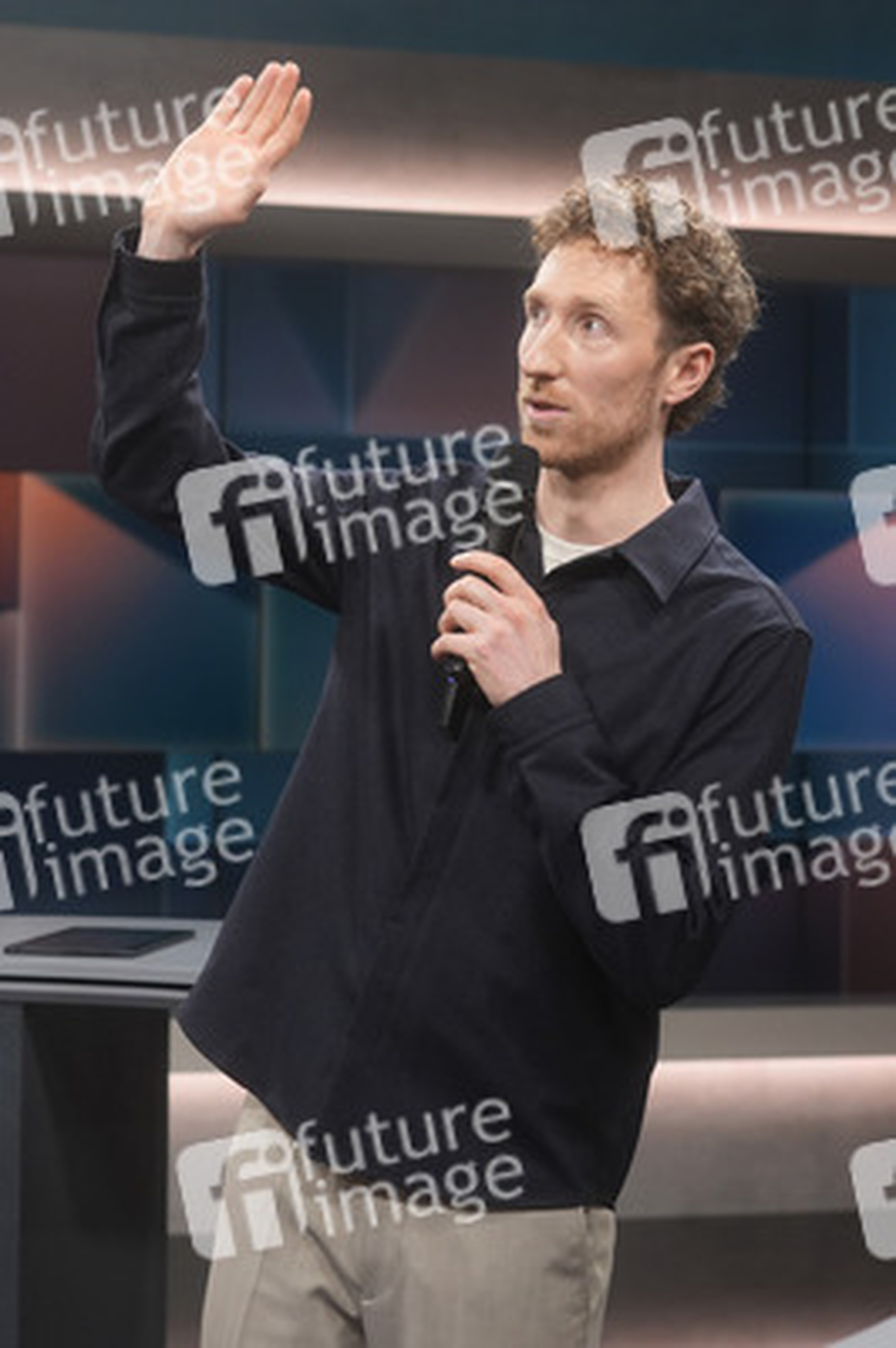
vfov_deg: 43.6
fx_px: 1683
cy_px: 674
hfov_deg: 29.8
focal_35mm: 45
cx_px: 448
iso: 640
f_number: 2.2
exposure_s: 1/320
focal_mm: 30
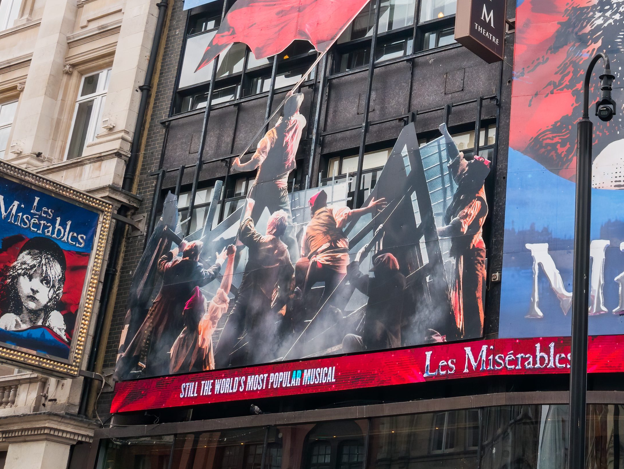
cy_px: 23
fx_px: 1298
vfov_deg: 20.0
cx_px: 540
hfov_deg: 26.3
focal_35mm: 72
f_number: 5.6
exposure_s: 1/500
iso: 200
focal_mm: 17
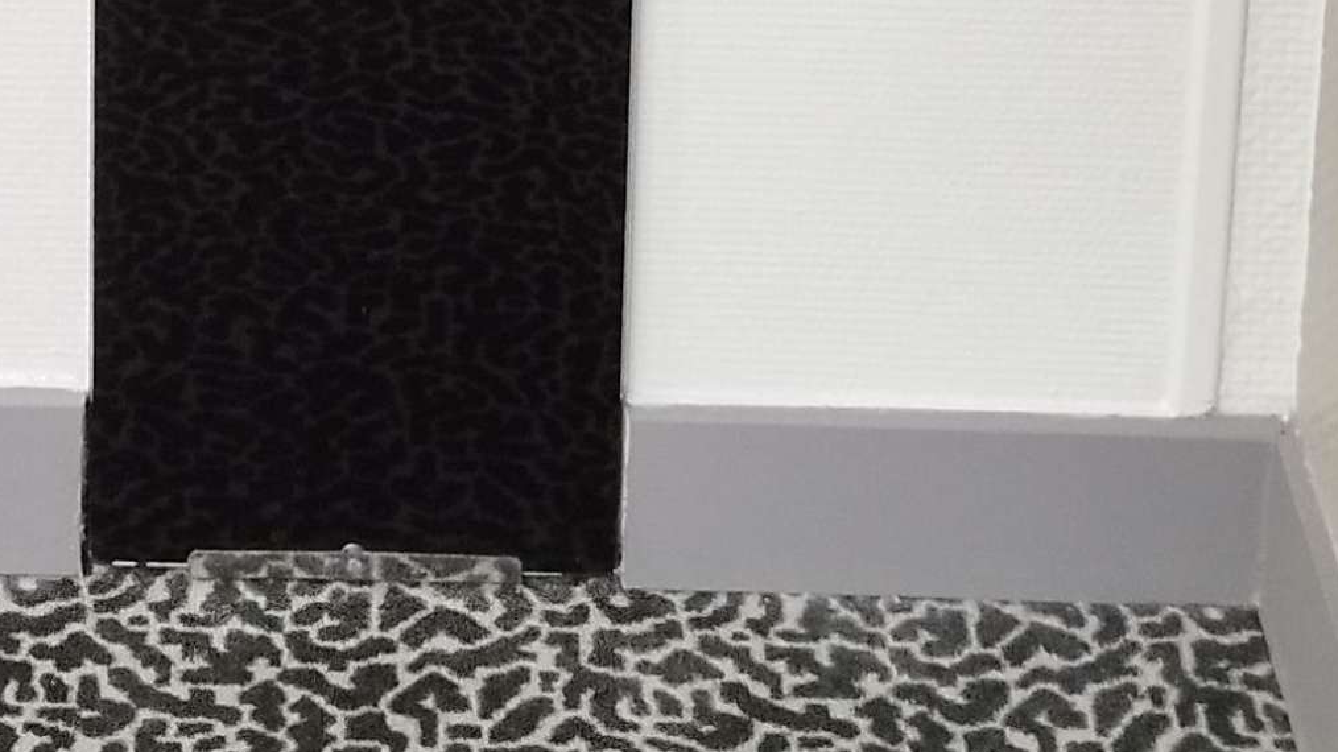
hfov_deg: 36.9
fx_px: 1951
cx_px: 330
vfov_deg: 20.7
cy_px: -86
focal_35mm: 55
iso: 650
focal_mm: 5.95
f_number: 1.89
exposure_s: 1/33.3
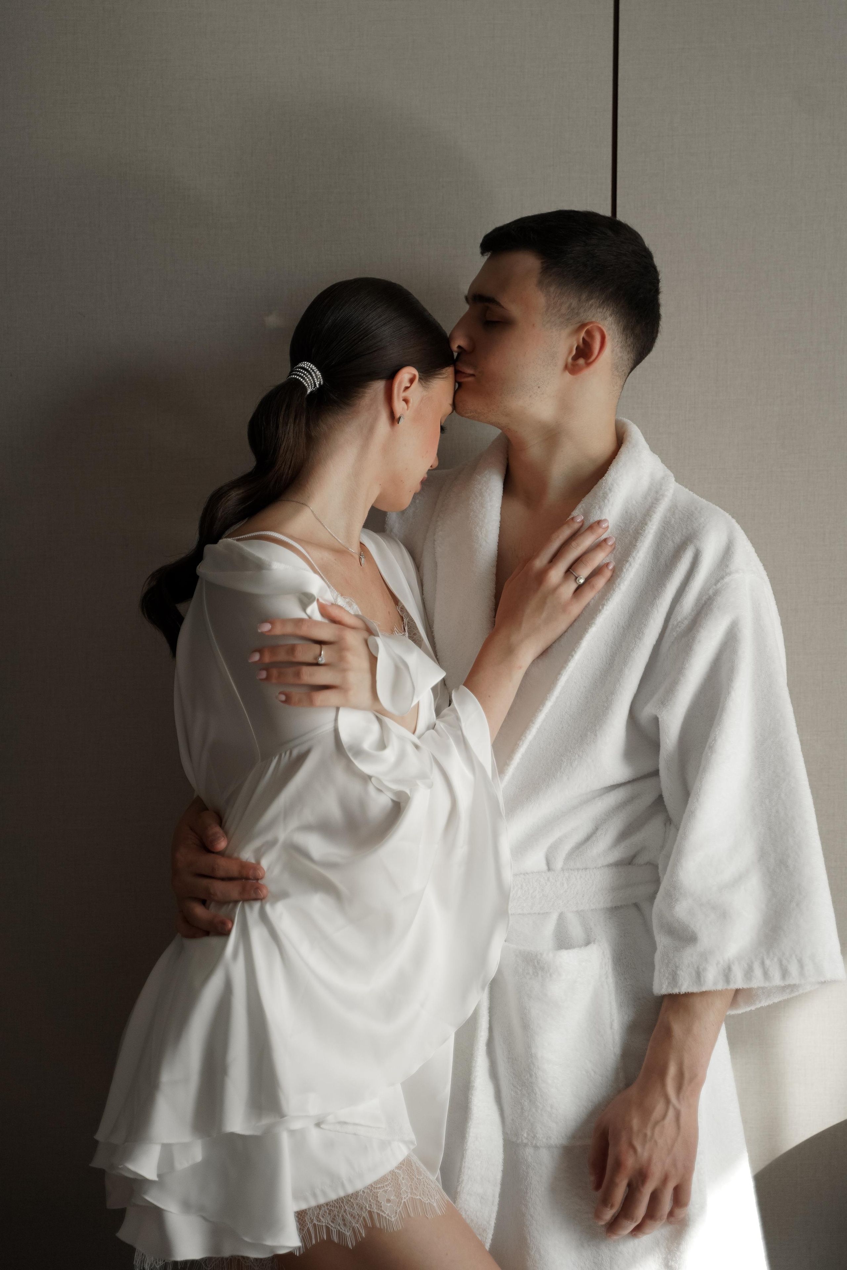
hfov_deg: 22.6
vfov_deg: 33.4
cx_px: 424
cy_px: 635
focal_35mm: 60
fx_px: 2117
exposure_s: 1/1250
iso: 640
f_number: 2.8
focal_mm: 60
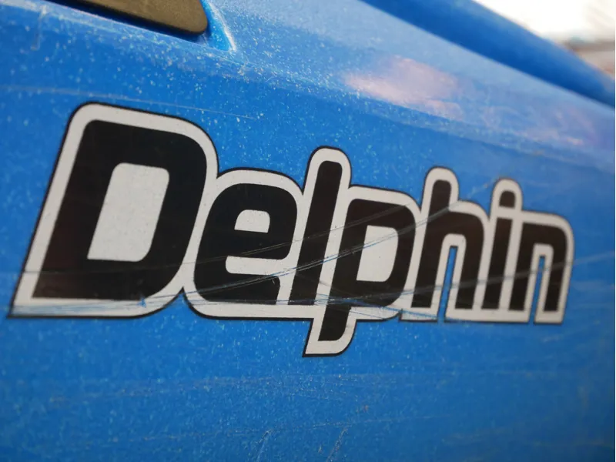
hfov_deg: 30.3
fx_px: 1139
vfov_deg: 22.9
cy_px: 231
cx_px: 308
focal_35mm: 64
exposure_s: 1/80
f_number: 5.6
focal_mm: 32
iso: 1250
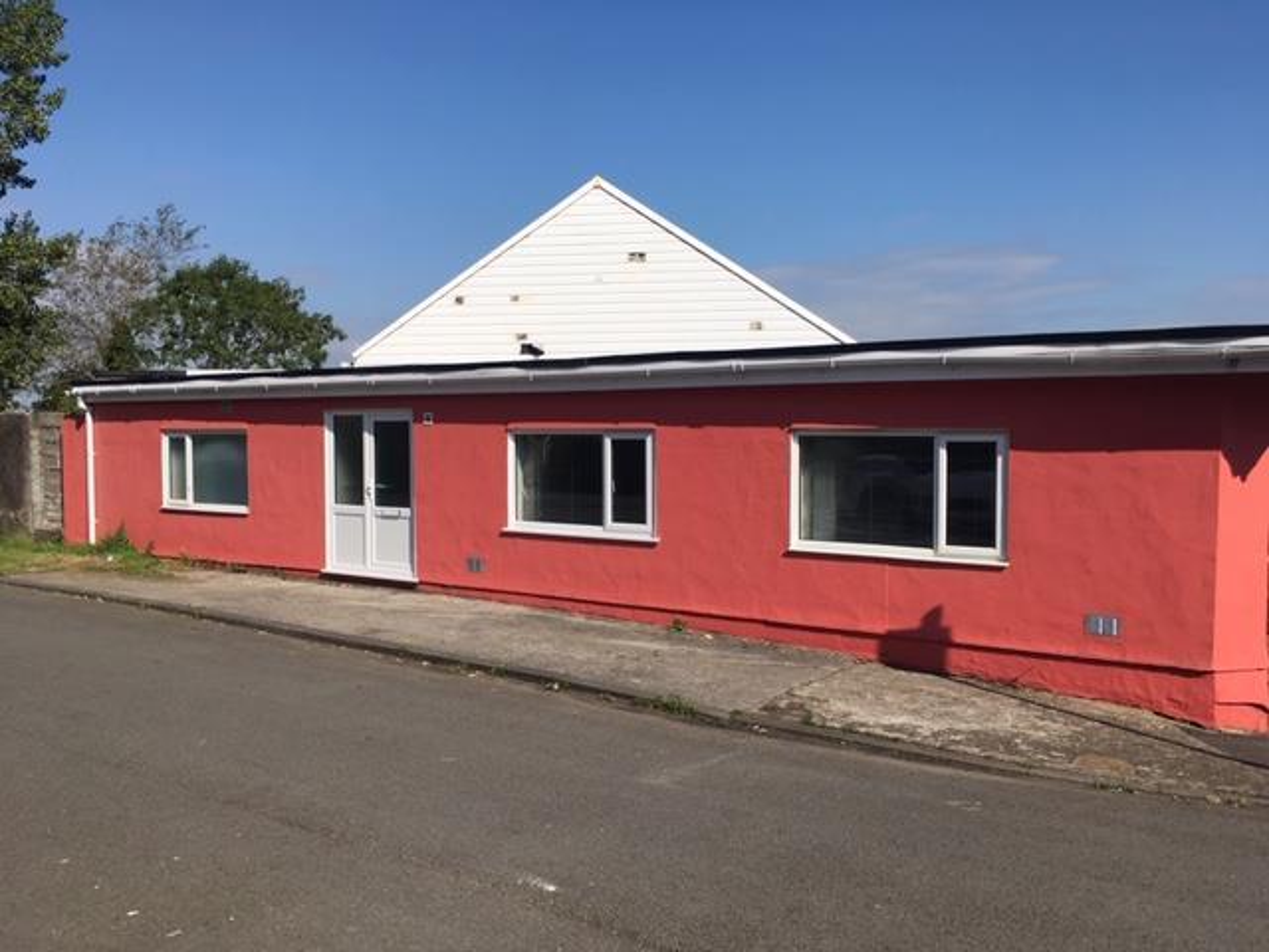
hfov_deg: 61.7
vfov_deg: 48.2
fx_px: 1063
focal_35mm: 29
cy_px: 476
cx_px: 634
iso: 25
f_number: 2.2
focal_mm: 4.15
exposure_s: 1/2079
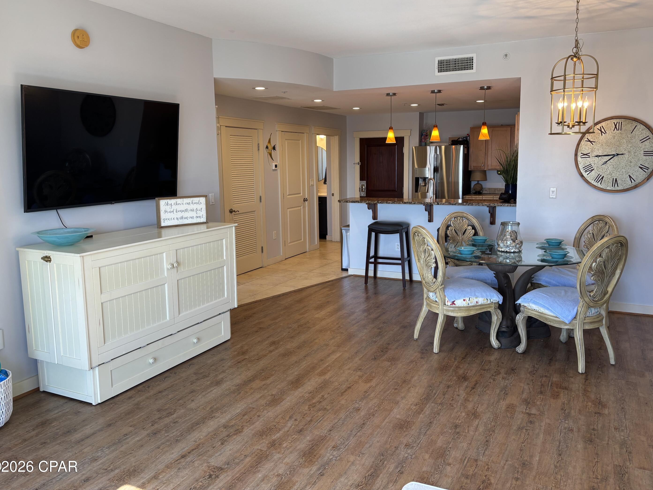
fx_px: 528
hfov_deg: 63.4
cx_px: 340
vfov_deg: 49.7
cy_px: 227
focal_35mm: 28
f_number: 1.6
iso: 80
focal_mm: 5.96
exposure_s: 1/120
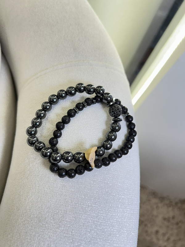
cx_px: 92
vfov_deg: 67.3
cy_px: 124
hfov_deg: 53.1
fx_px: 185
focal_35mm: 26
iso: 64
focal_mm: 5.7
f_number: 1.5
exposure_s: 1/120
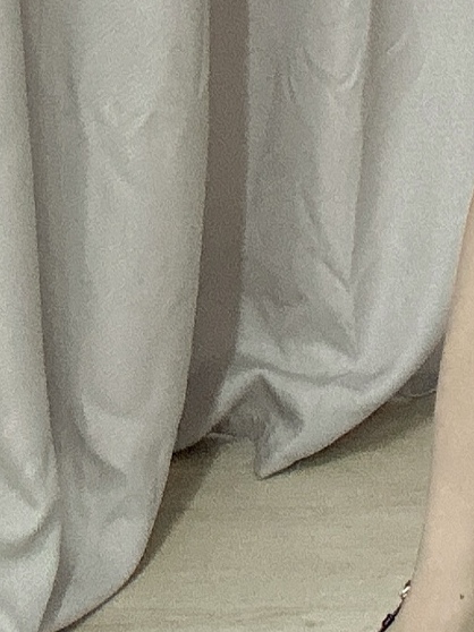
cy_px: -364
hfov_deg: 13.9
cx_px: 730
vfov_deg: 17.5
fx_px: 1809
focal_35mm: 99
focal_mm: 2.69
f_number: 1.9
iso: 160
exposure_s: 1/50
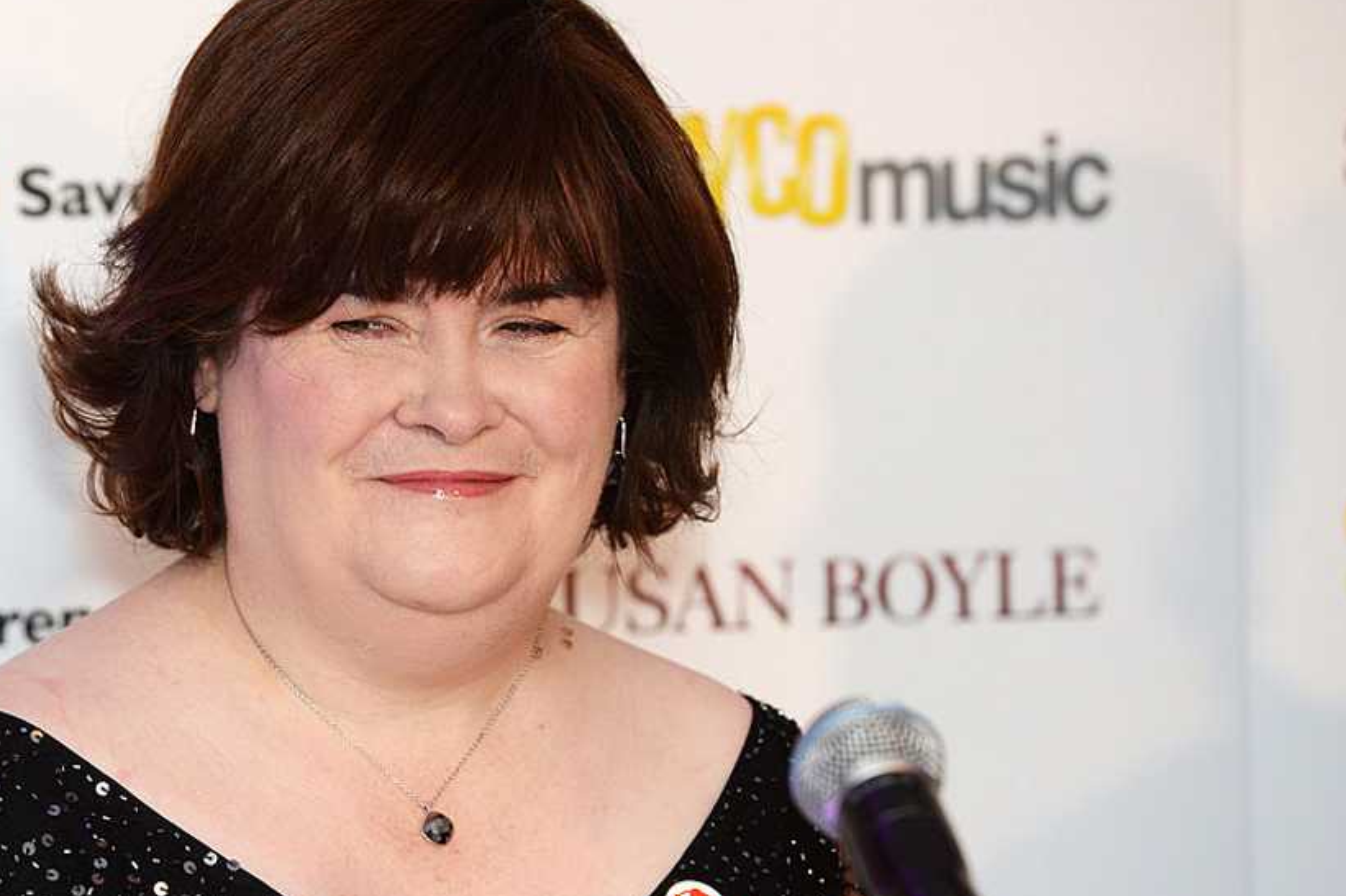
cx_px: 512
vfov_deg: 5.0
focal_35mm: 273
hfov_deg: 7.5
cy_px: 483
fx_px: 10204
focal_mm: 200
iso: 800
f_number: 6.3
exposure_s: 1/160
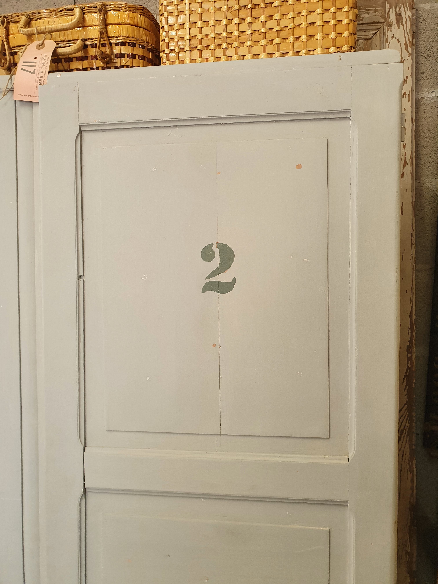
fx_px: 439
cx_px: 219
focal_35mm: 26
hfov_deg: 53.1
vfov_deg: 67.3
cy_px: 292
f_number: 2.4
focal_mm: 4.32
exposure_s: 1/50
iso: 160
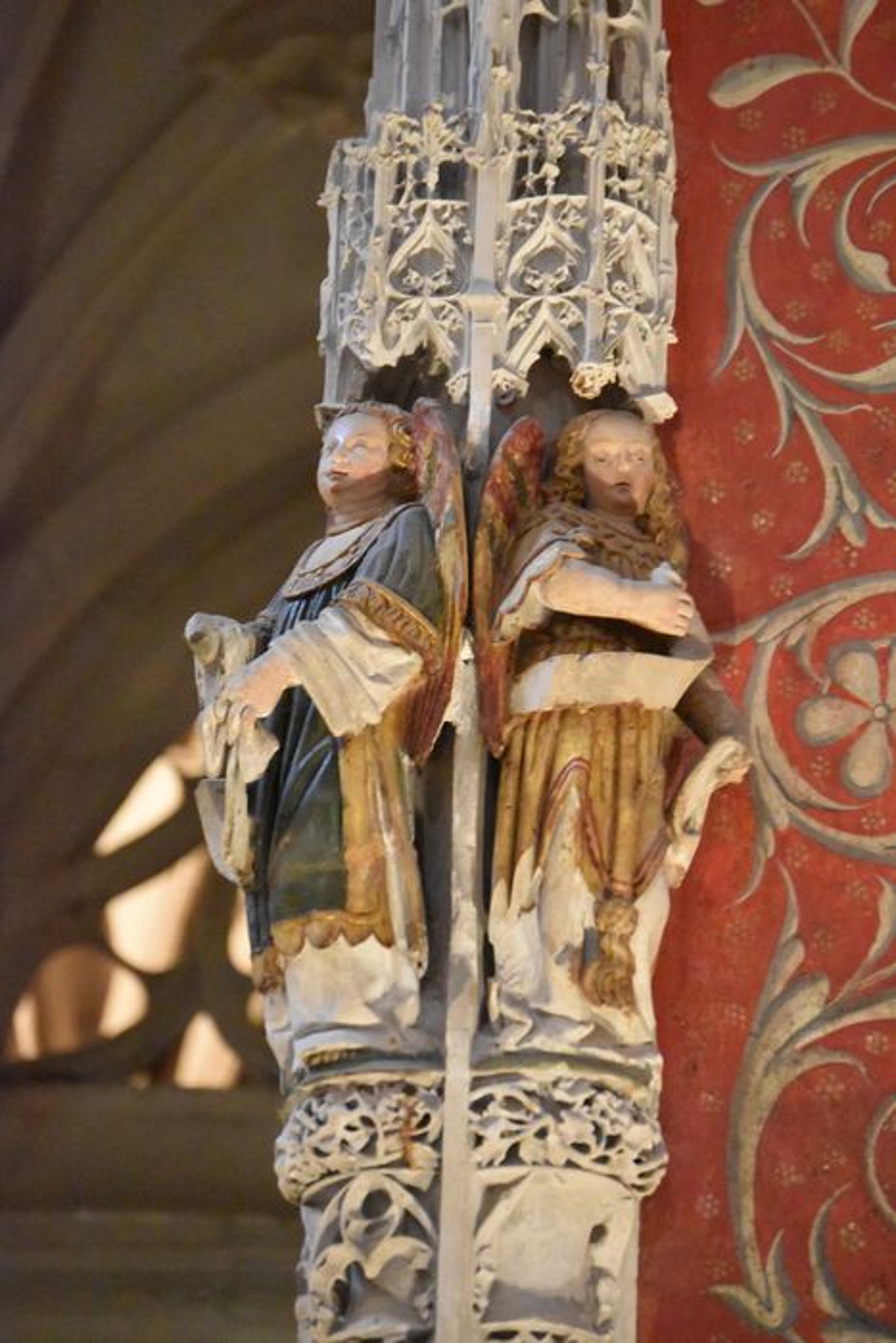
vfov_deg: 14.4
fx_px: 5317
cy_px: 672
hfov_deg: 9.6
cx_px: 448
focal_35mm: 142
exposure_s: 1/100
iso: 12800
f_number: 4.5
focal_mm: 95
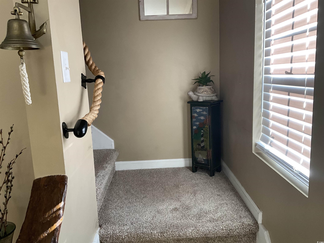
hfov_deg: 61.7
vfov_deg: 48.2
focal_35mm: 29
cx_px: 162
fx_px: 271
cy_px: 122
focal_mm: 3
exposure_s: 1/60
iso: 80
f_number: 1.8
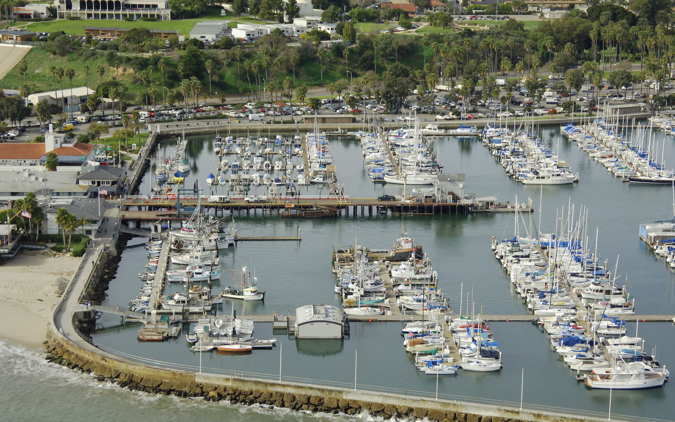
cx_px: 339
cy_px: 205
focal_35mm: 80
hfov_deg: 25.8
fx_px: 1472
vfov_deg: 16.3
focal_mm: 52
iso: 400
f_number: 7.1
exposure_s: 1/1000
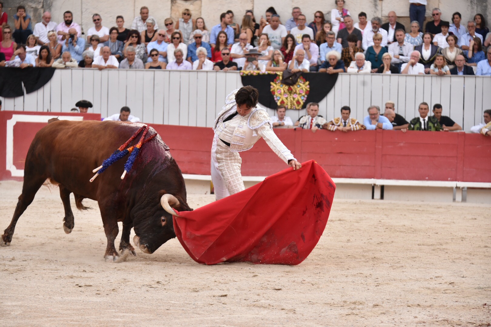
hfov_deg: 16.4
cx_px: 246
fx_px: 1705
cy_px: 164
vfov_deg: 11.0
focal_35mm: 125
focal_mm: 125
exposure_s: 1/640
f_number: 5.6
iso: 1400
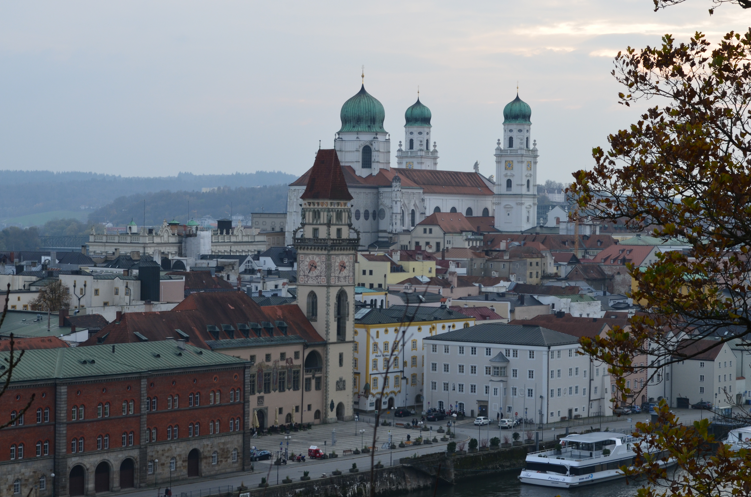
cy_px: 248
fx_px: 1717
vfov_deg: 16.5
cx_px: 376
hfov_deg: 24.7
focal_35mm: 82
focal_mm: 55
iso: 400
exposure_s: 1/60
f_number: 10
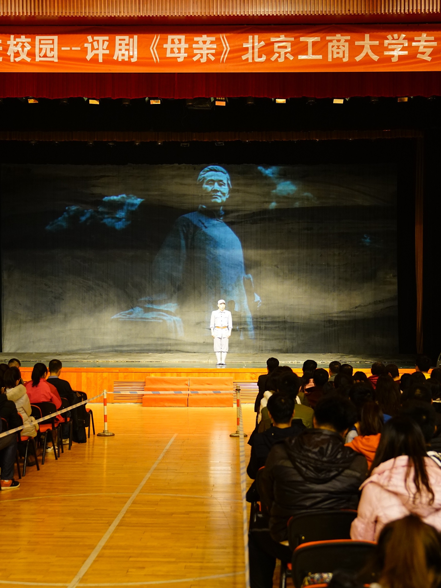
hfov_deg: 25.7
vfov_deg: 33.8
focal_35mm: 57
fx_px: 968
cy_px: 297
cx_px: 213
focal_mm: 39
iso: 2000
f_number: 2.8
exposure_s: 1/60
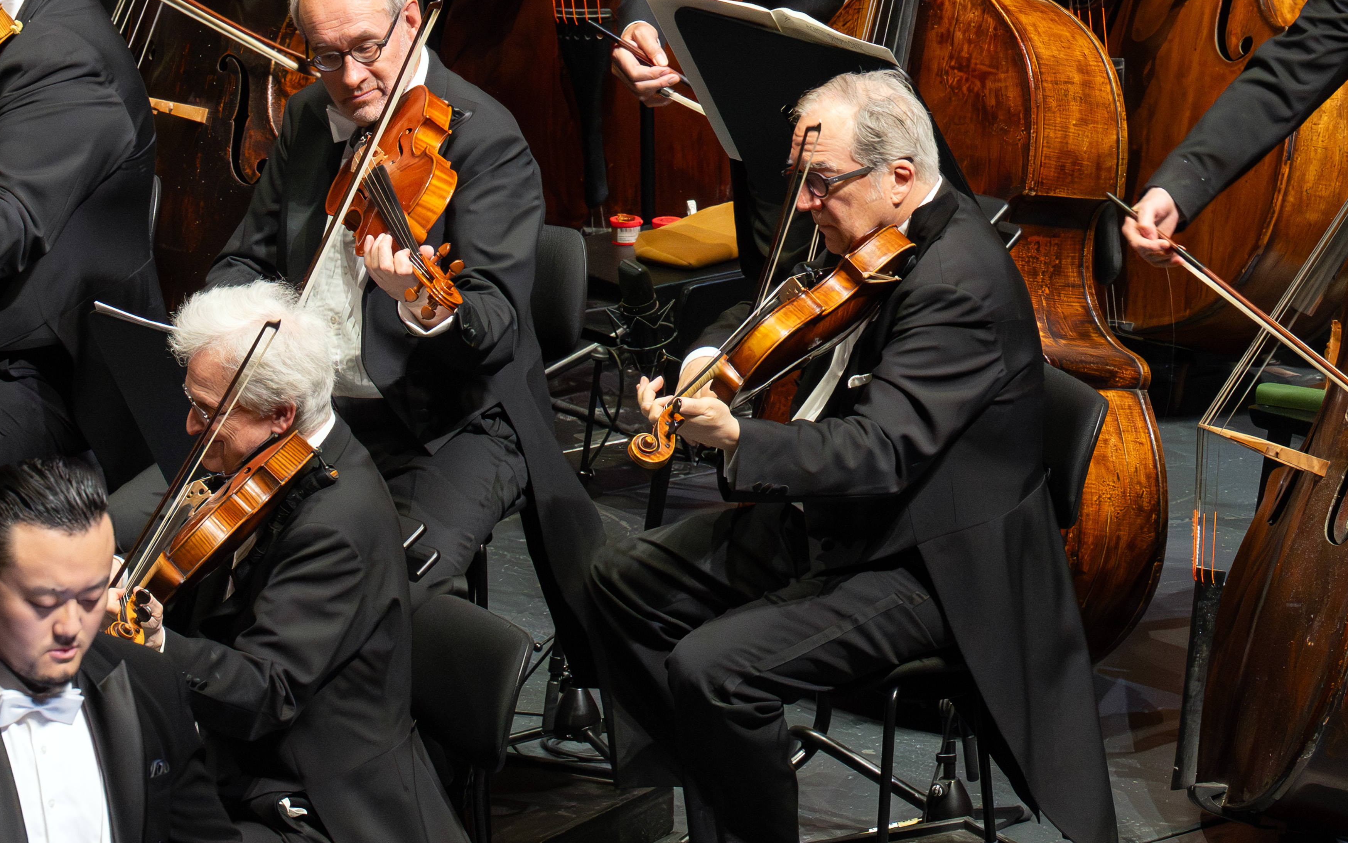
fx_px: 15909
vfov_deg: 3.0
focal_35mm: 433
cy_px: 82
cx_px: 1156
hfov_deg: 4.8
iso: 5000
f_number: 6.3
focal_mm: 180
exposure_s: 1/160
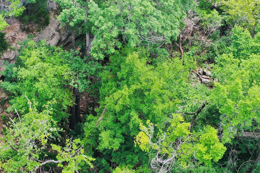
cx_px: 106
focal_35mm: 58
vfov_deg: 23.2
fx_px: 419
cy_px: 51
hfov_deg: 34.4
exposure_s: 1/120
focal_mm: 10.26
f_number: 5.6
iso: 100
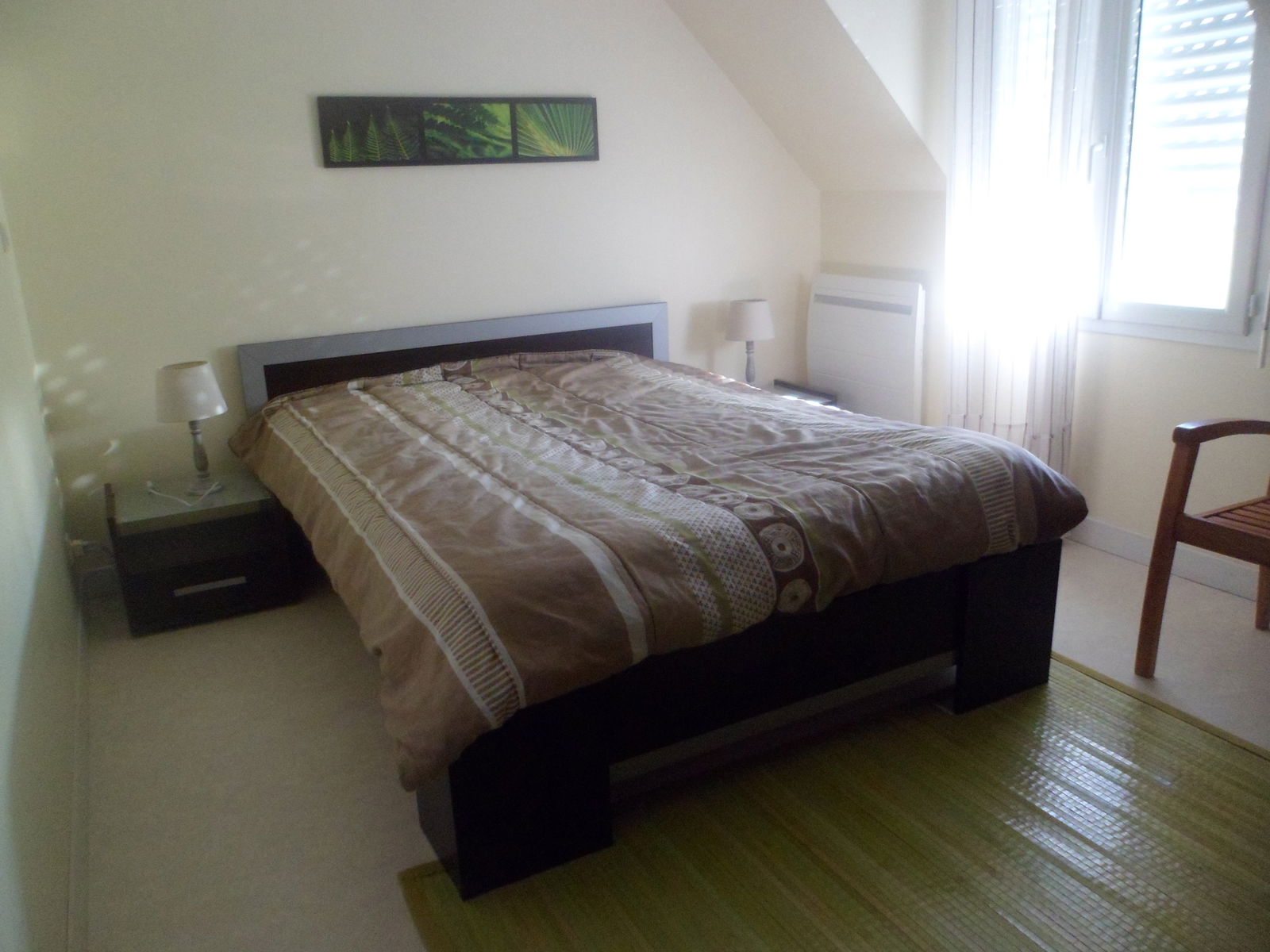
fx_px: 954
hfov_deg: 67.3
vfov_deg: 53.1
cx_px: 635
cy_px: 476
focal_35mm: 26
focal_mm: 4.9
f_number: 3.3
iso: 400
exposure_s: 1/45
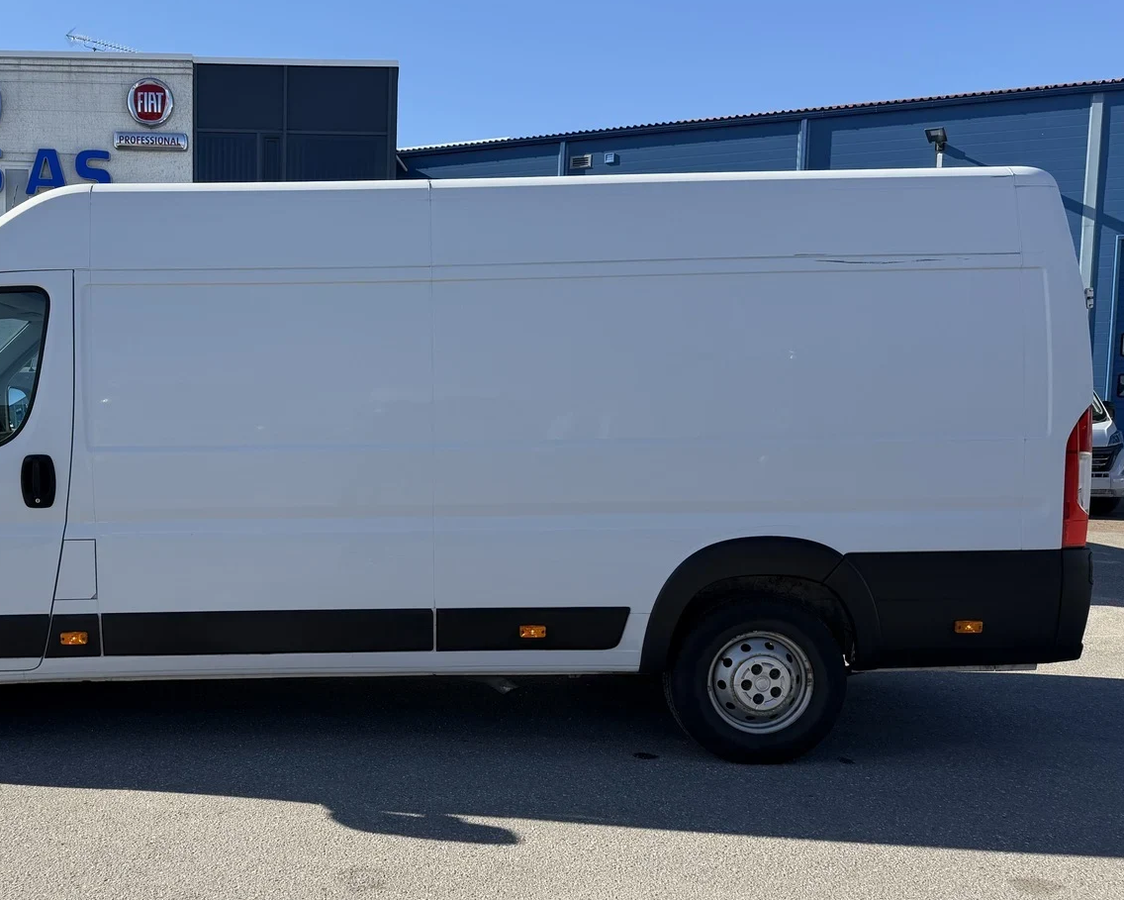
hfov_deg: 52.9
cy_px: 487
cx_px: 349
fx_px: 1098
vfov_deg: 44.5
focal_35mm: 33
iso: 80
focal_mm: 6.76
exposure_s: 1/2611
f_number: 1.78
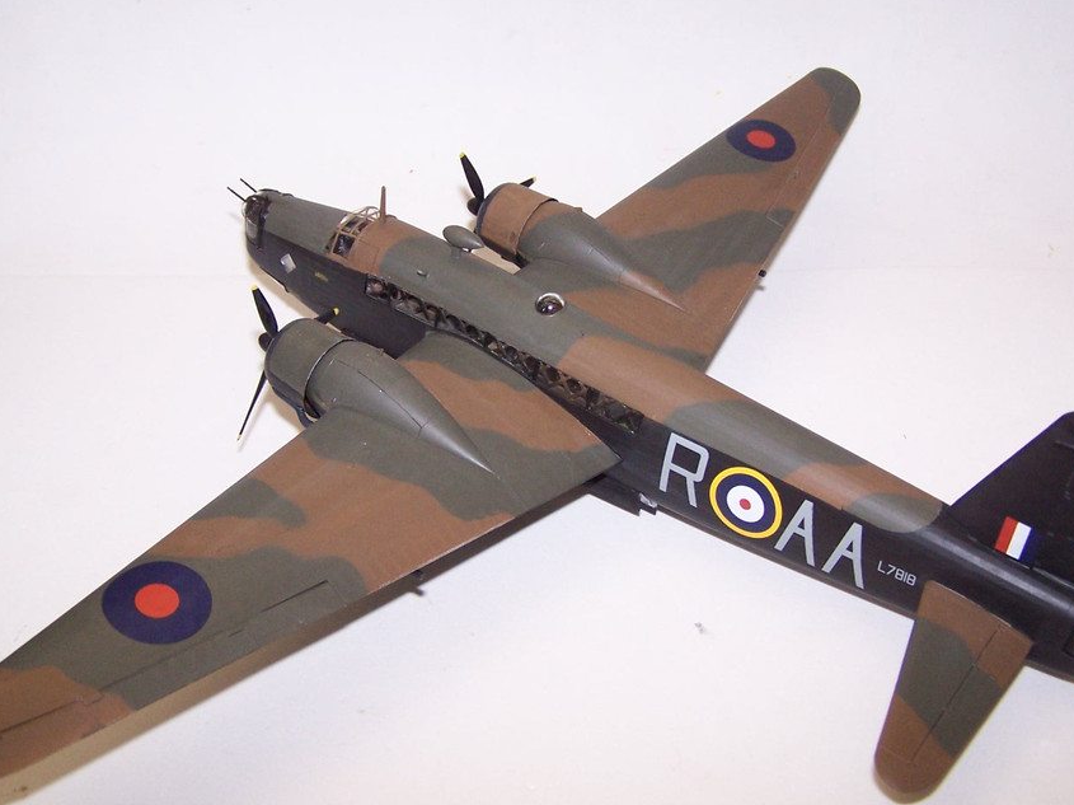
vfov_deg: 30.2
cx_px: 548
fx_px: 1489
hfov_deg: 39.7
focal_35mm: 48
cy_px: 398
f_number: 2.8
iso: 140
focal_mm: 6.3
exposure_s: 1/60
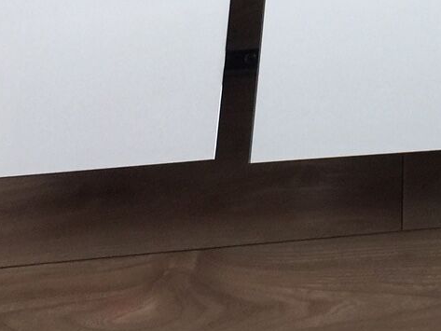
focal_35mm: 100
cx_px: 503
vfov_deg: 13.8
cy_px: -176
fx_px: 1274
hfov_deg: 18.8
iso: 50
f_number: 2.2
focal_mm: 4.15
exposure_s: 1/33
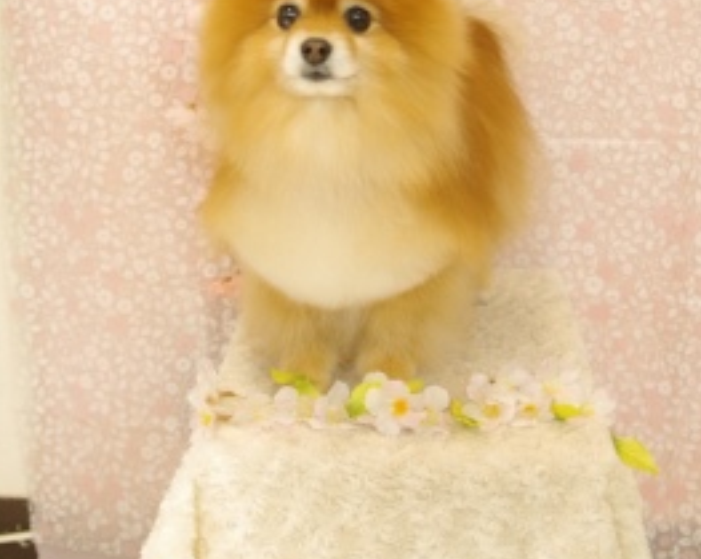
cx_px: 352
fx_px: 1244
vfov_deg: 24.7
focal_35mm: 60
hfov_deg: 31.5
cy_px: 64
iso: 1250
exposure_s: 1/100
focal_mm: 28
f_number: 2.8
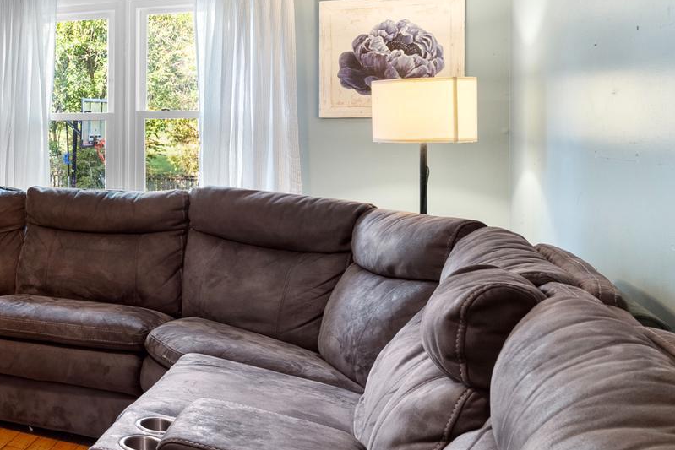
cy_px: 153
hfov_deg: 37.0
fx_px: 769
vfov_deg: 32.4
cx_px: -122
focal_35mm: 41
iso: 320
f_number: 8
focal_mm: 16
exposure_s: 1.6
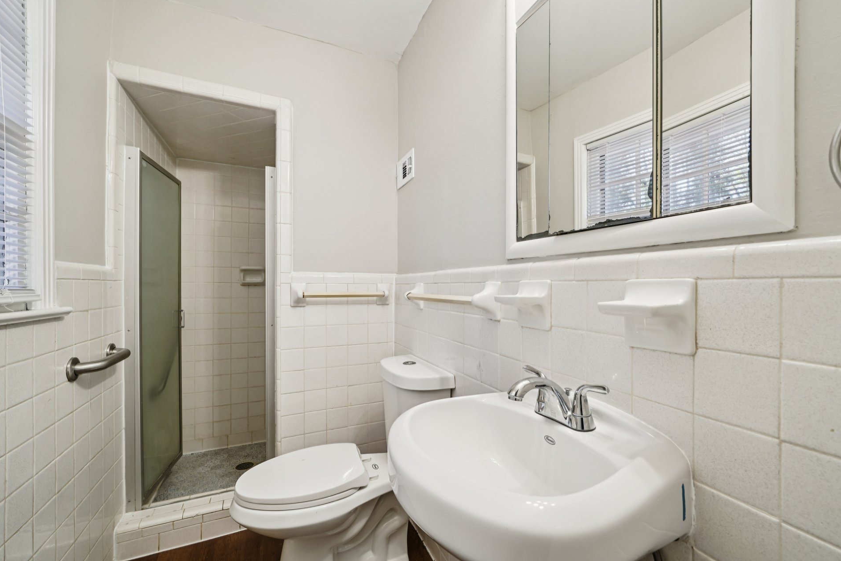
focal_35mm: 14
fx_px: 327
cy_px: 279
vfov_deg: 81.2
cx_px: 444
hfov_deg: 104.1
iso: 400
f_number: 8
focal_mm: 13
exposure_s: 1/25
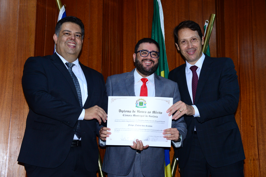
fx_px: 407
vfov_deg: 24.6
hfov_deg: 36.2
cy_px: 88
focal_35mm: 55
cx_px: 133
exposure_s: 1/125
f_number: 6.3
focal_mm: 55
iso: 2000
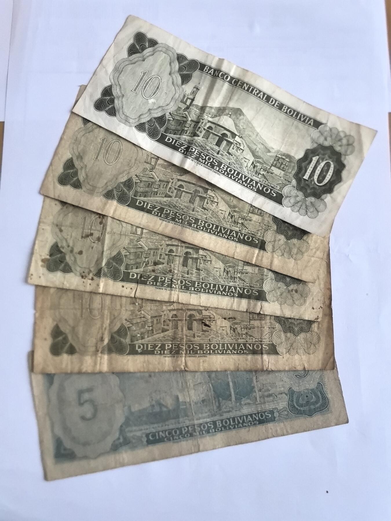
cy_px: 260
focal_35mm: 30
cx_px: 196
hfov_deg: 46.8
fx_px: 452
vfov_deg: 60.0
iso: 1250
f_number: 2
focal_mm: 5.75
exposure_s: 1/60
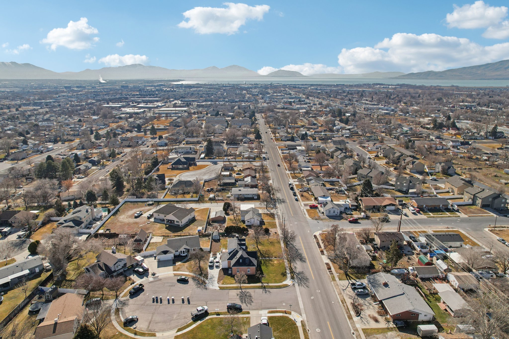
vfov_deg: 57.2
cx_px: 254
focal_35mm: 22
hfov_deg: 78.6
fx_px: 311
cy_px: 170
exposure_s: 1/120
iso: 120
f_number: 2.8
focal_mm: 8.4
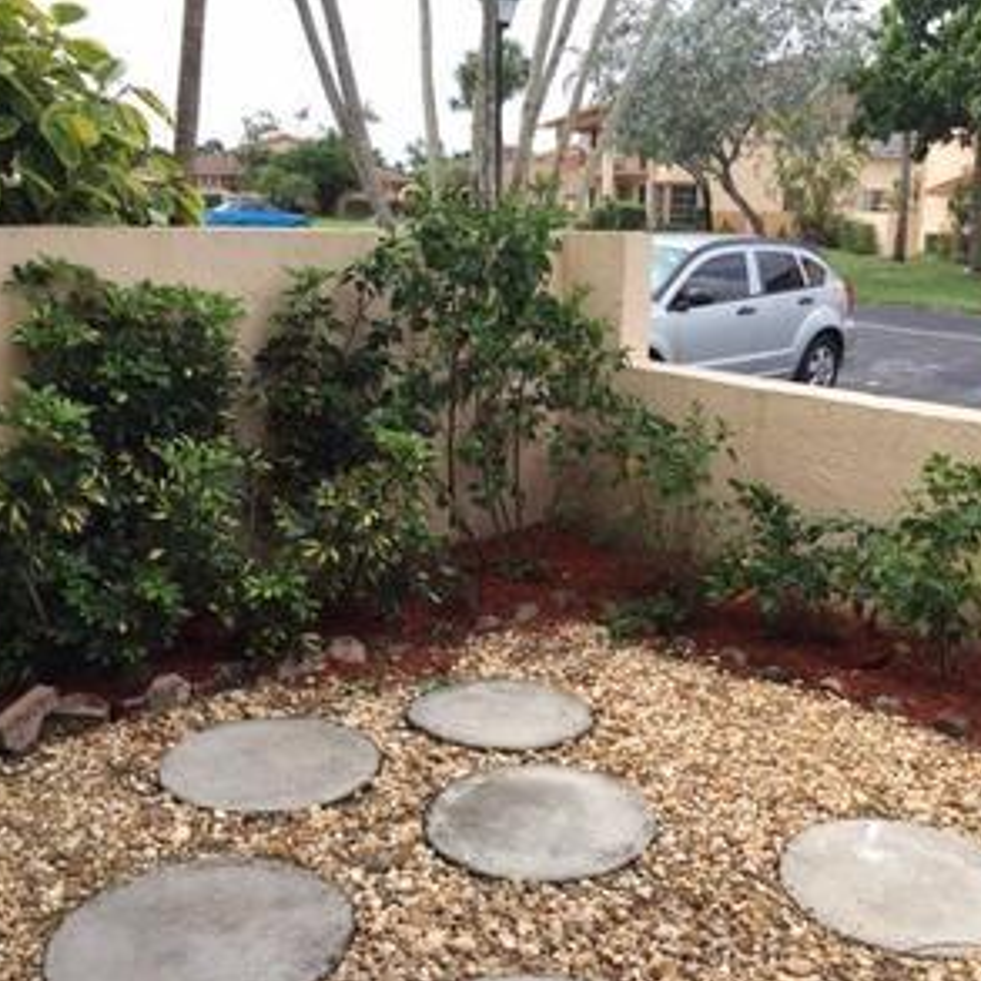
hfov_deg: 47.1
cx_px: 562
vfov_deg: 47.2
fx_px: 1122
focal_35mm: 35
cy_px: 499
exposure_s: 1/920
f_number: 2.2
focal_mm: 4.15
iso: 32
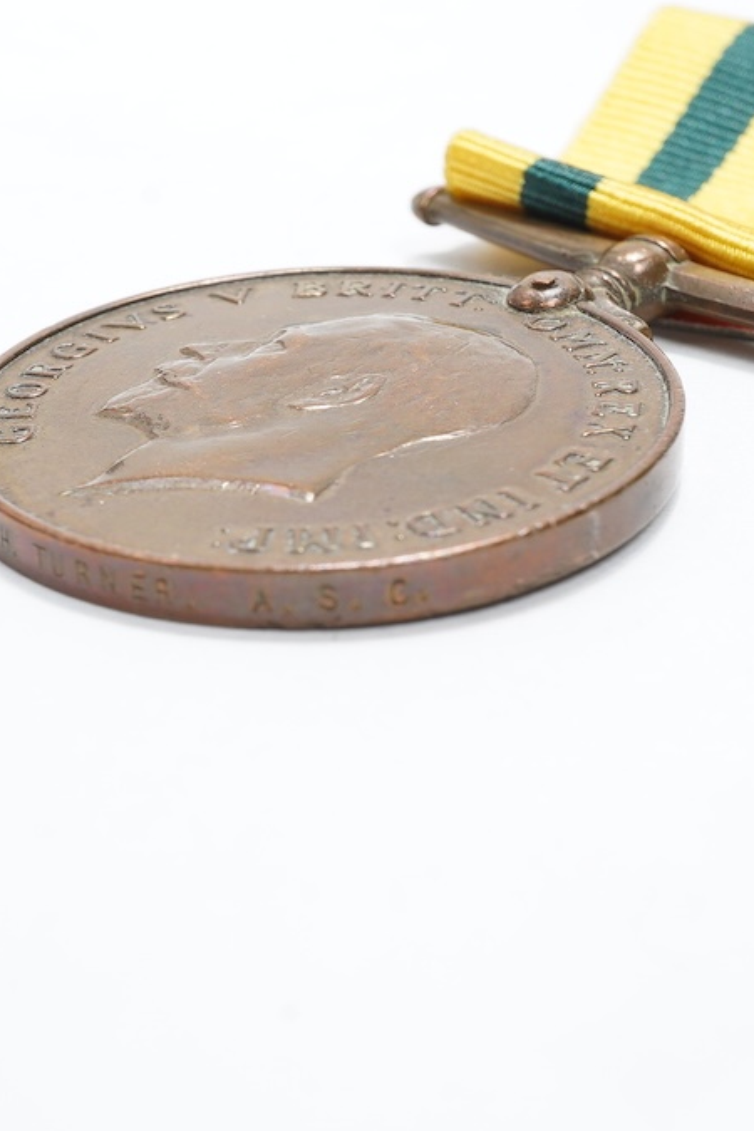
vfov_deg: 27.0
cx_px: 224
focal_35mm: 75
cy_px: 541
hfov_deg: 18.1
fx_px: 2356
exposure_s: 1/60
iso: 100
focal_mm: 30
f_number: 20
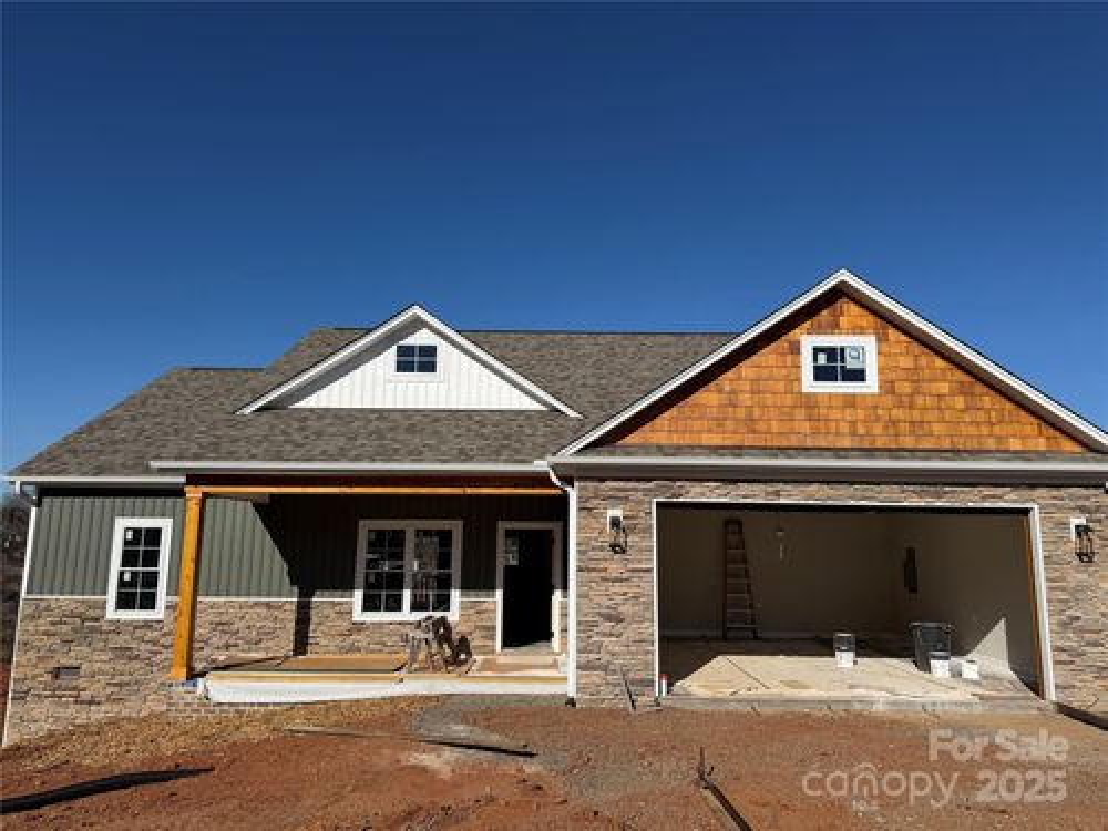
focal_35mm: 24
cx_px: 554
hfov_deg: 71.6
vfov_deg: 56.8
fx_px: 768
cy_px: 416
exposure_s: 1/8130
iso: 80
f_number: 1.78
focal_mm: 6.76
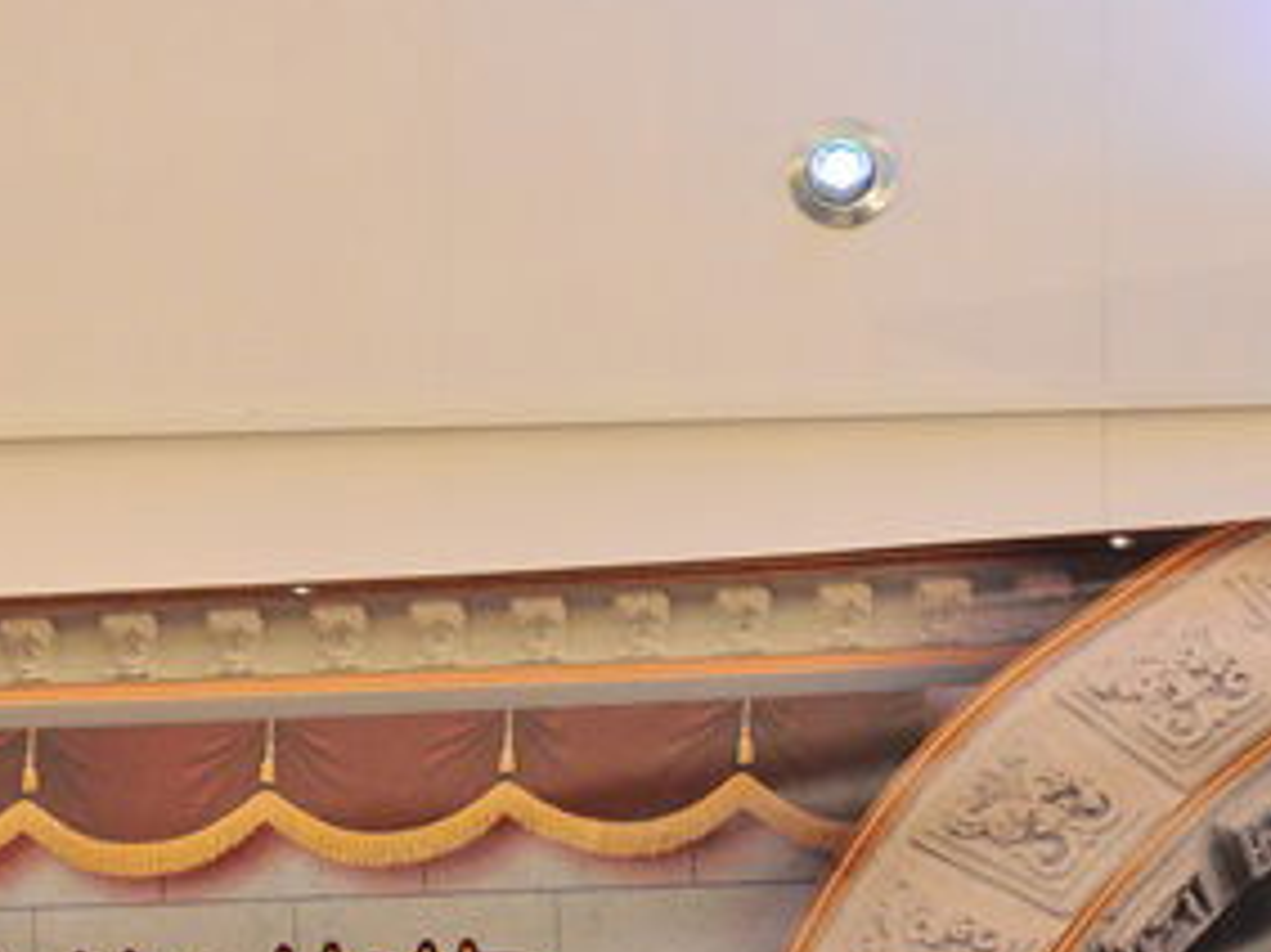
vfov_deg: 3.3
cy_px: 1500
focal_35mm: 444
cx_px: 2286
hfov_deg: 4.4
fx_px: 16286
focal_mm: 85
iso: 640
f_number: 2.8
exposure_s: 1/100
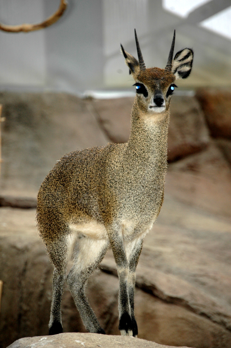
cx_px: 116
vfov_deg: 7.4
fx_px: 2676
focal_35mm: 278
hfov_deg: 4.9
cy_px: 174
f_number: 5.6
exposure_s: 1/100
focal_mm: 185
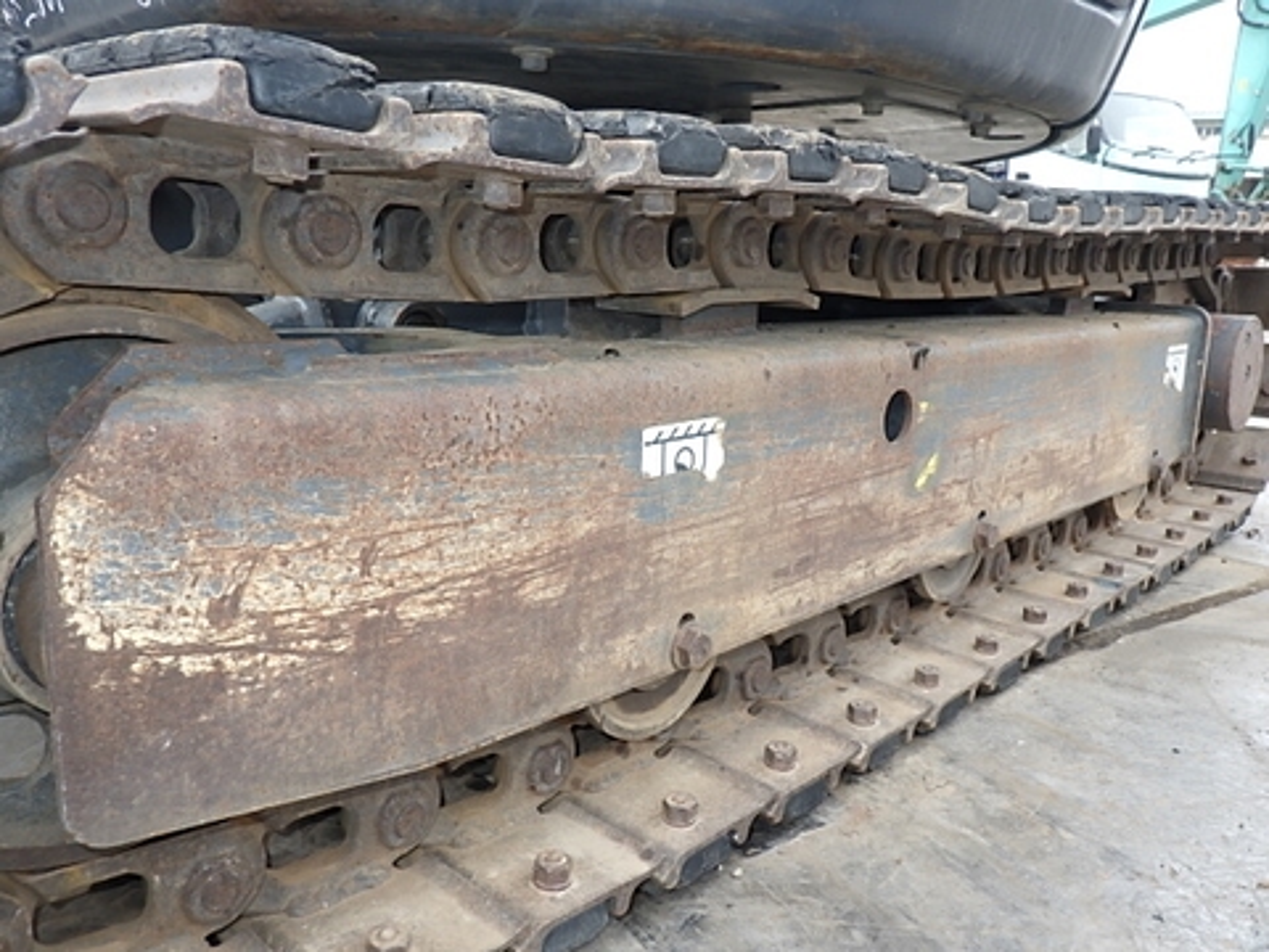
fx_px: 1026
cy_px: 476
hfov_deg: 63.4
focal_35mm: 28
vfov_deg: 49.7
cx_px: 634
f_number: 3.5
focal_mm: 5
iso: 125
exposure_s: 1/160
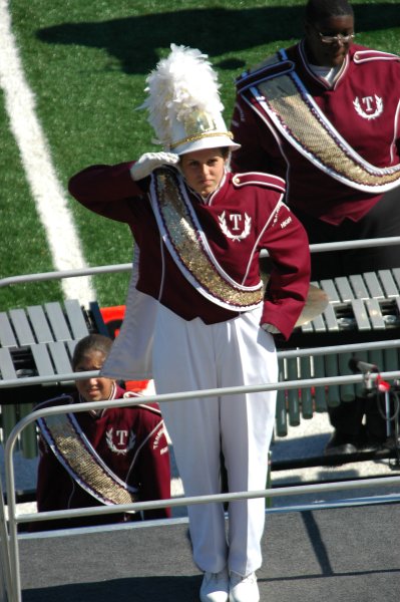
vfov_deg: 3.4
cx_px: 200
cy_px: 301
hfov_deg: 2.3
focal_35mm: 600
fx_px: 10017
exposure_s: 1/800
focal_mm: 400
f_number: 5.6
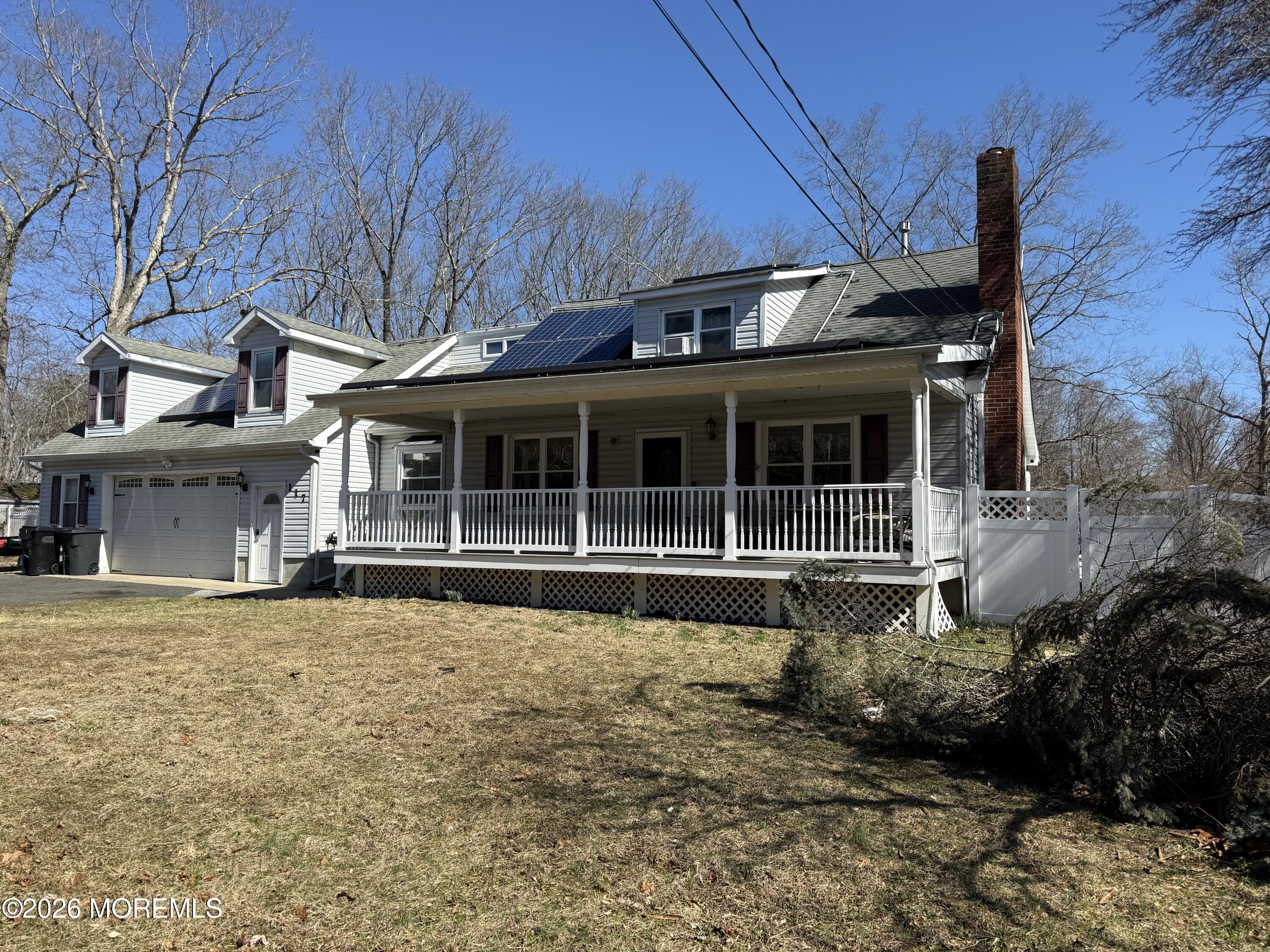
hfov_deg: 71.6
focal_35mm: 24
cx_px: 635
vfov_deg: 56.8
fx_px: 881
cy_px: 476
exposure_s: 1/3759
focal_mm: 6.76
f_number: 1.78
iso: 80
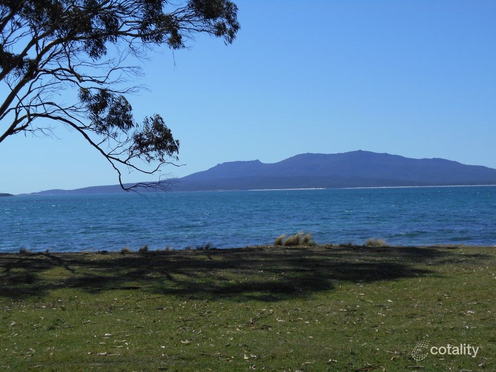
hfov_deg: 38.2
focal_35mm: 50
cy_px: 186
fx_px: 716
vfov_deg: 29.1
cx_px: 248
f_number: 4.5
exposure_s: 1/1000
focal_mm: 8.8
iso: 80
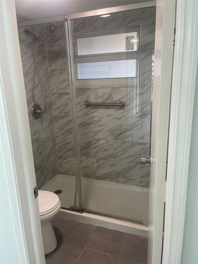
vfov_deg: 67.3
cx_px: 99
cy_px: 132
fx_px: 198
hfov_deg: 53.1
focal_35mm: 26
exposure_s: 1/60
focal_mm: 5.1
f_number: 1.6
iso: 64
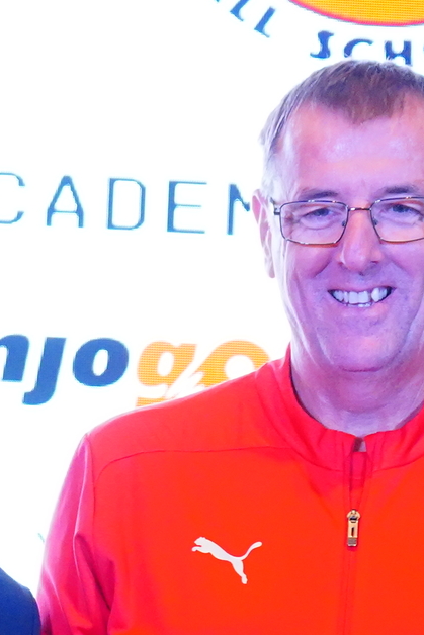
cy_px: 710
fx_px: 3372
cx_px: -180
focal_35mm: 191
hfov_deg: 7.1
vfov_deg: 10.6
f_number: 4
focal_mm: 40
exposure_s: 1/160
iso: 4000
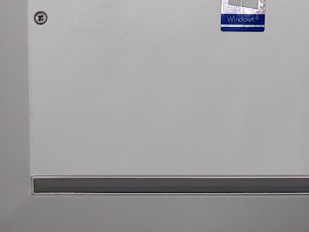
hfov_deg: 17.4
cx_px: 408
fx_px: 946
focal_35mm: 106
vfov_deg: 13.6
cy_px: -38
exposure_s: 1/240
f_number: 1.8
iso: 50
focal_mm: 4.36
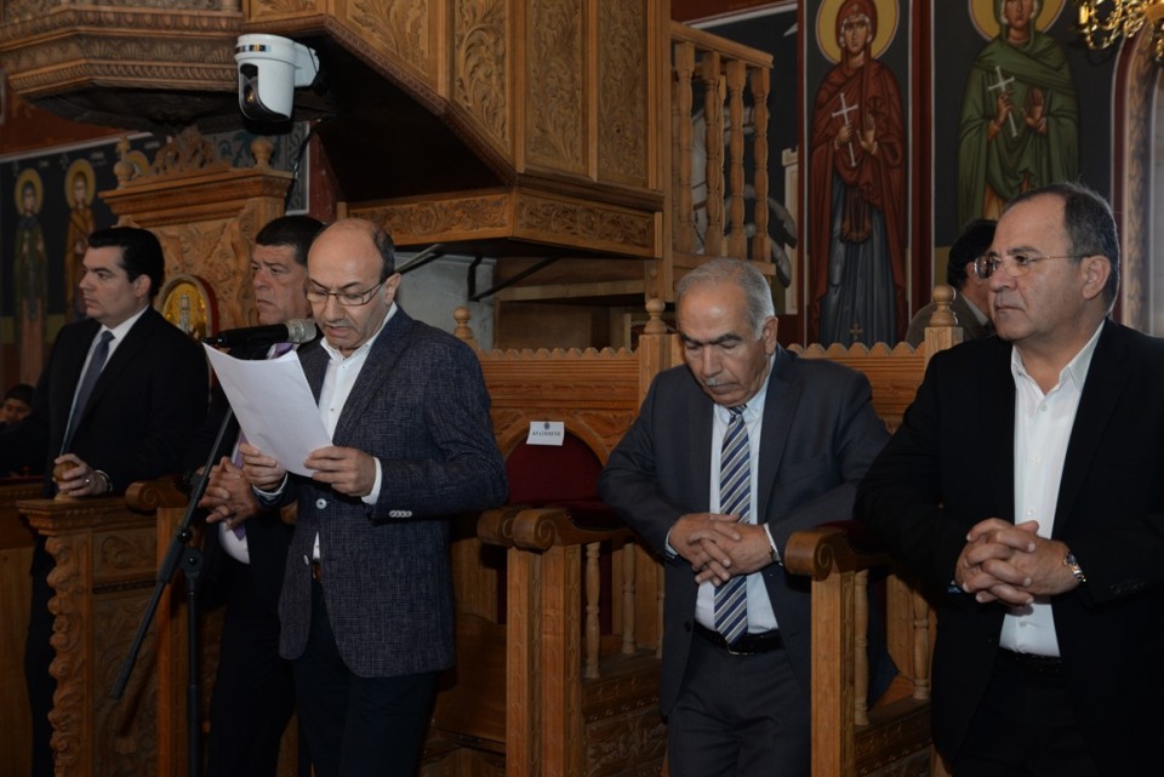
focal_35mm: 42
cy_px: 388
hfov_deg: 46.4
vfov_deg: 31.9
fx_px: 1359
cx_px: 582
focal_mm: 42
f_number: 6.3
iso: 320
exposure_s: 1/40
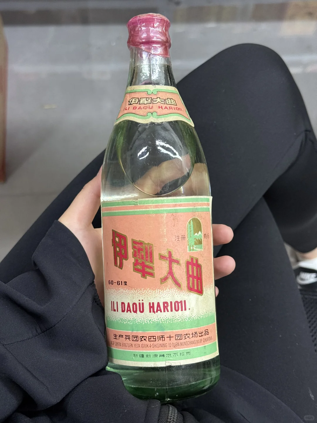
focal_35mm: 48
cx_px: 158
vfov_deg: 39.7
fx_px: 586
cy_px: 212
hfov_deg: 30.3
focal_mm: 6.76
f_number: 1.78
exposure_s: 1/33
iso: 250
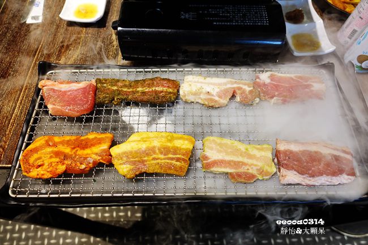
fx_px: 245
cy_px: 122
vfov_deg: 53.1
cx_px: 184
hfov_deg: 73.8
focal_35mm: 24
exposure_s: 1/30
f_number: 1.8
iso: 250
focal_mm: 8.8
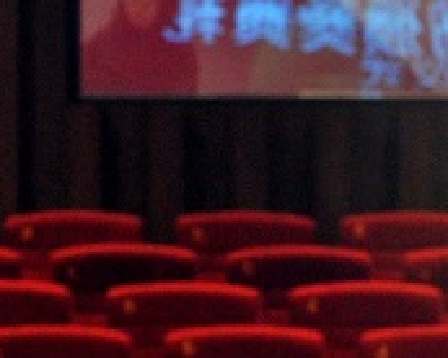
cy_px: 488
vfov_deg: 6.2
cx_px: 725
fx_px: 3271
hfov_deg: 7.7
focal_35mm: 247
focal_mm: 70
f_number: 8
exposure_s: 1/100
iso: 2500
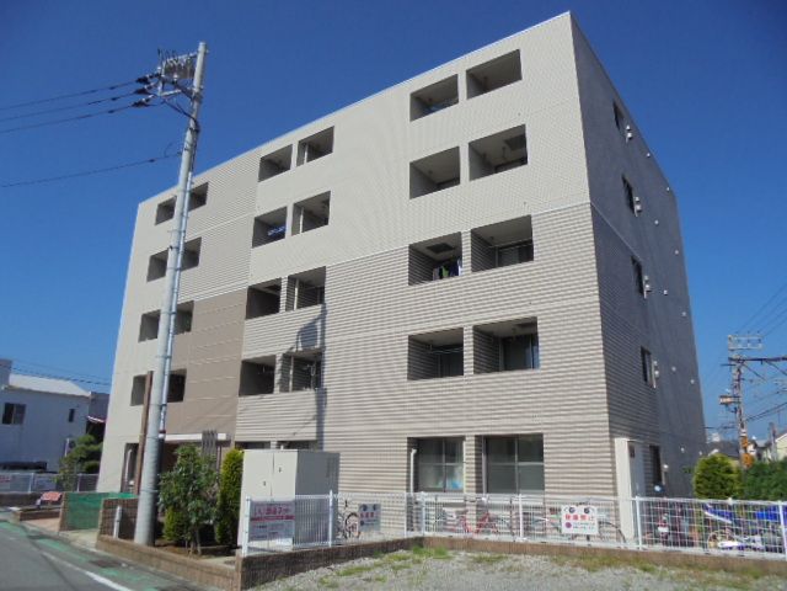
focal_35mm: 26
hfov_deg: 67.3
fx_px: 591
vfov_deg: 53.1
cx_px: 394
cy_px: 296
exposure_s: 1/200
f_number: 11.5
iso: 100
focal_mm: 4.6
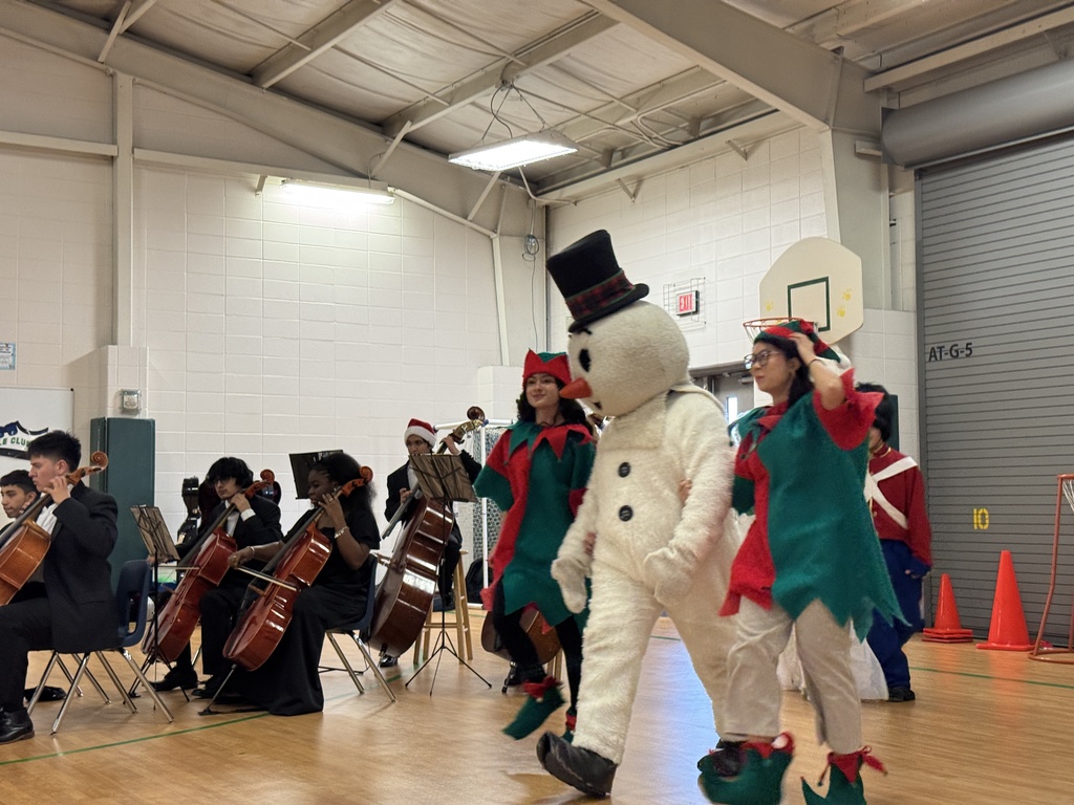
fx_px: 1489
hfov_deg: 39.7
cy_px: 402
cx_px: 537
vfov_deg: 30.3
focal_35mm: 48
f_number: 1.78
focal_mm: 6.76
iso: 250
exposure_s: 1/60
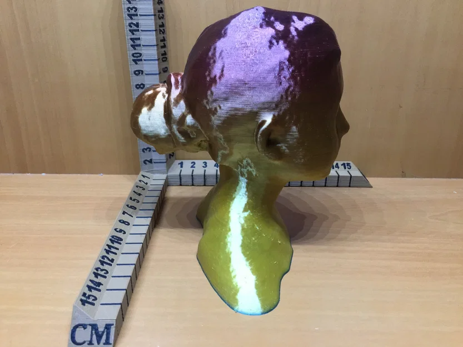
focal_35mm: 29
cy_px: 174
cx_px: 232
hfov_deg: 61.7
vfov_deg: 48.2
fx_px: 388
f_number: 2.2
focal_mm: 4.15
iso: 125
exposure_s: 1/15
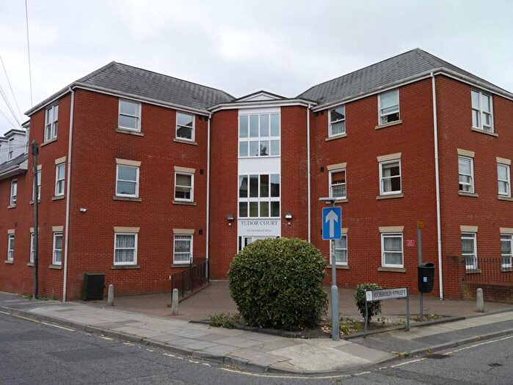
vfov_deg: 41.8
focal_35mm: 34
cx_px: 256
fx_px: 504
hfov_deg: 53.9
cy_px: 192
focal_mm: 17
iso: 160
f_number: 6.3
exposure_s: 1/320
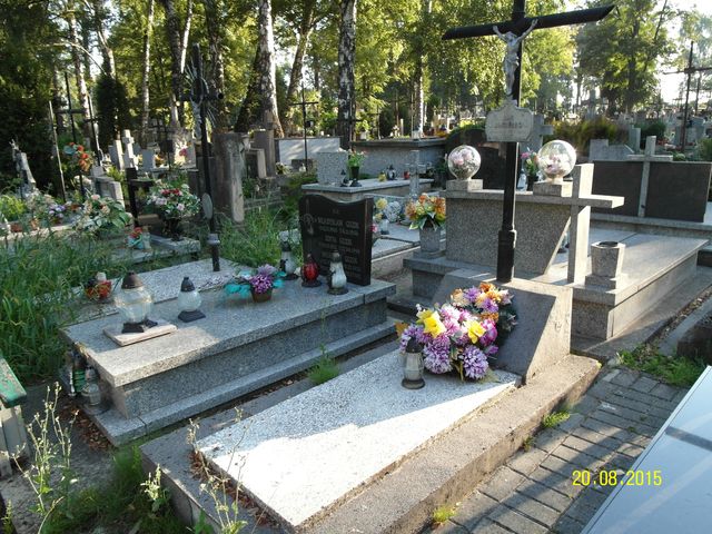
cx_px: 356
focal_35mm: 24
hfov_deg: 71.6
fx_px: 494
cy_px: 267
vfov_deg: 56.8
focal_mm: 5.2
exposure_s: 1/90
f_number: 3.4
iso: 100
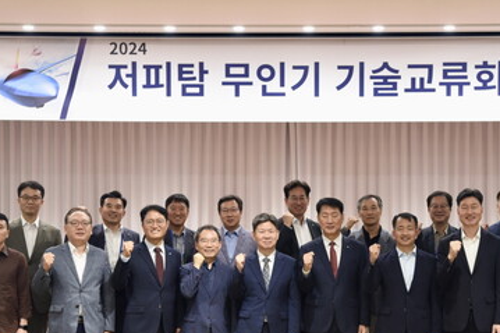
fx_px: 1208
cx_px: 306
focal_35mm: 87
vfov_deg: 15.6
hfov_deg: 23.3
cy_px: 263
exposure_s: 1/100
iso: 1800
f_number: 4
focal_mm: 52
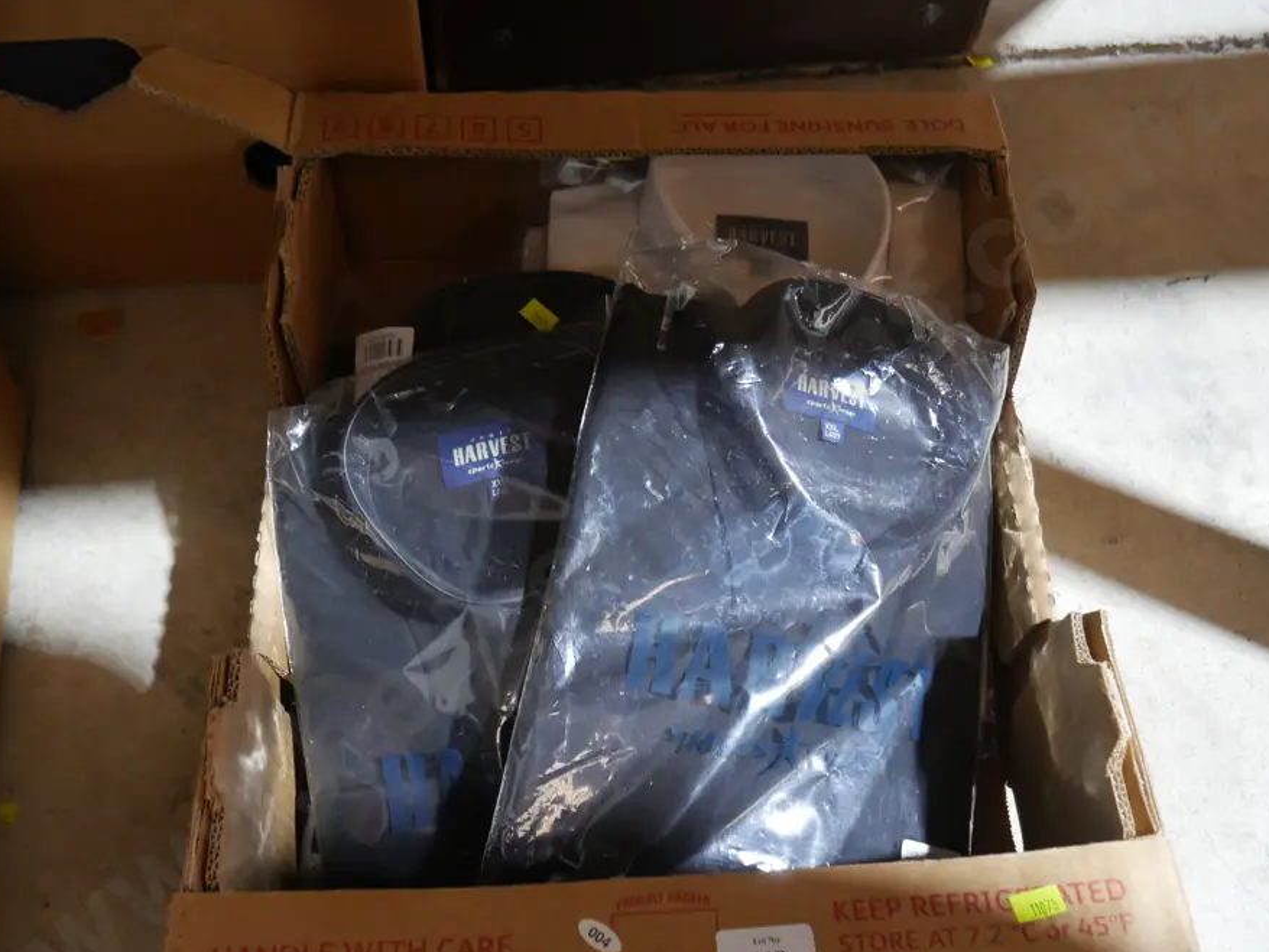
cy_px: 529
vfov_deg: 40.7
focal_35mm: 35
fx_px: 1283
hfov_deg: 52.6
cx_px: 630
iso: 2000
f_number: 4
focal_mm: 15
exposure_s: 1/60
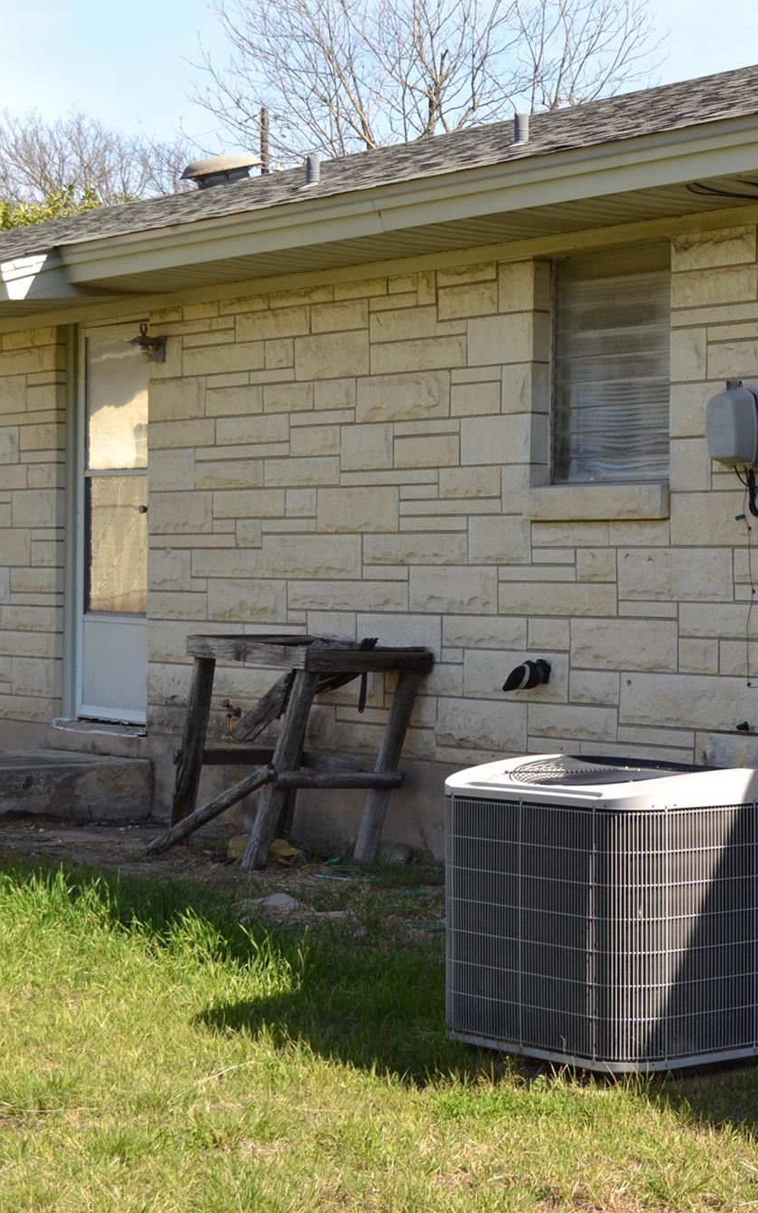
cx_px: 859
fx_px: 2611
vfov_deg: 26.1
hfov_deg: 16.0
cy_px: 605
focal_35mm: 79
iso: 100
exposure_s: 1/125
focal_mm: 34
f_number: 5.6
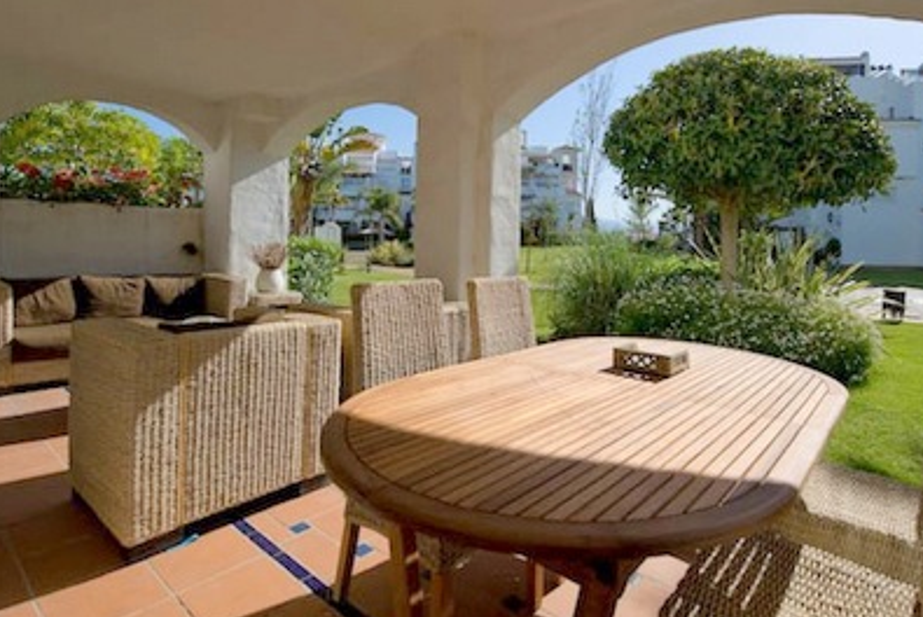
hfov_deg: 93.2
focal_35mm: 17
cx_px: 472
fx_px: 436
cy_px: 290
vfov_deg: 70.5
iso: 200
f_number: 5.6
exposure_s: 1/2000
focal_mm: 14
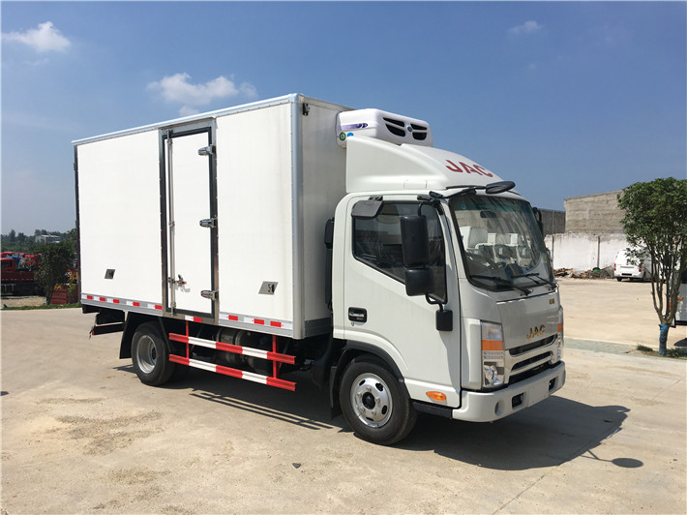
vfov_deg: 48.2
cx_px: 344
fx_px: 575
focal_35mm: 29
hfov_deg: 61.7
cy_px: 258
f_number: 2.2
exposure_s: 1/2481
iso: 25
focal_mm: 4.15
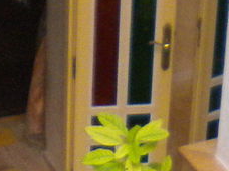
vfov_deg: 5.8
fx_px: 1627
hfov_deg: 8.0
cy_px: 427
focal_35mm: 246
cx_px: 149
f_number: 3.1
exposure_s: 1/58
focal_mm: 6.3
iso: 289
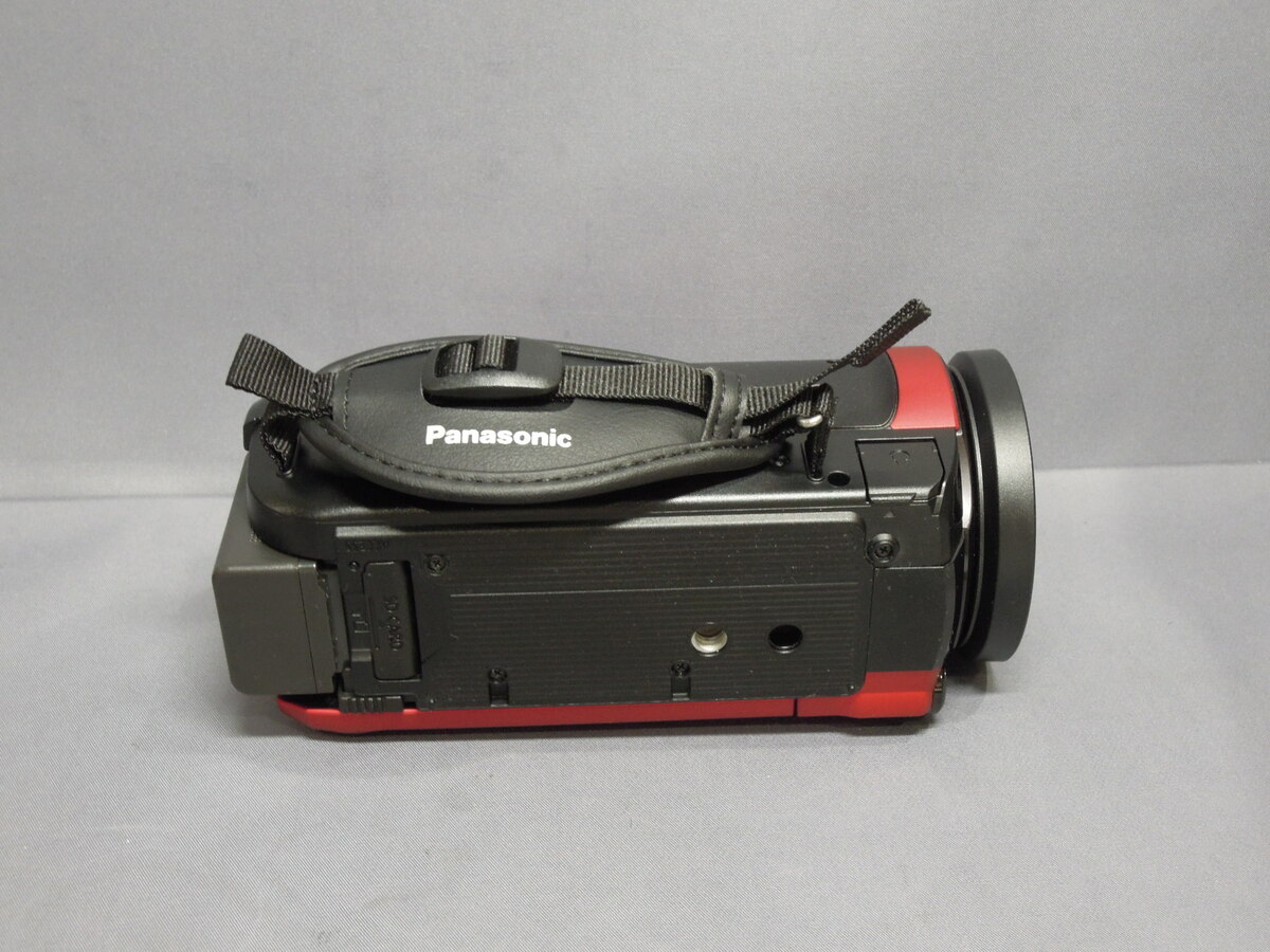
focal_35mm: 50
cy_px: 476
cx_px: 635
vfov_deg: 29.1
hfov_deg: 38.2
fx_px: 1834
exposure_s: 1/20
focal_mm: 9
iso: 400
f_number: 4.7
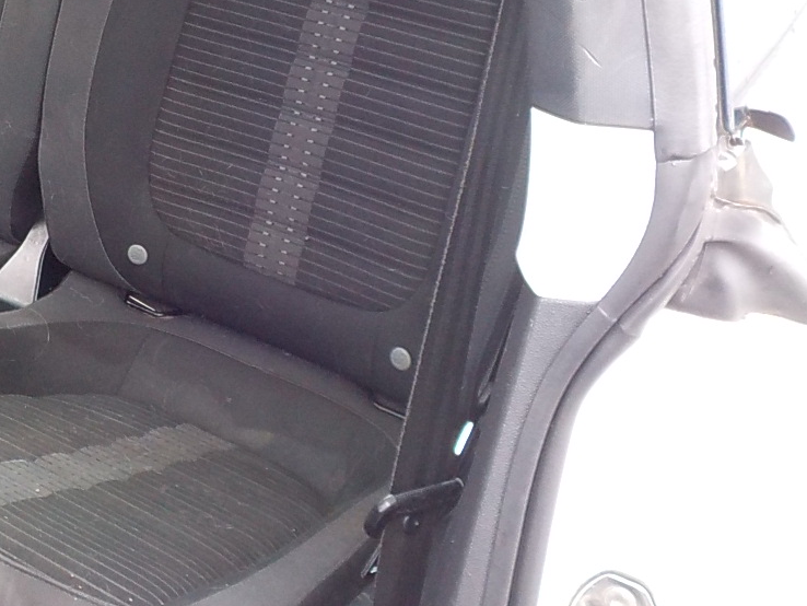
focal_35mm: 65
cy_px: 82
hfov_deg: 28.2
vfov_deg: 22.2
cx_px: 26
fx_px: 1516
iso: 200
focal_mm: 4.1
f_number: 3.3
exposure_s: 1/30
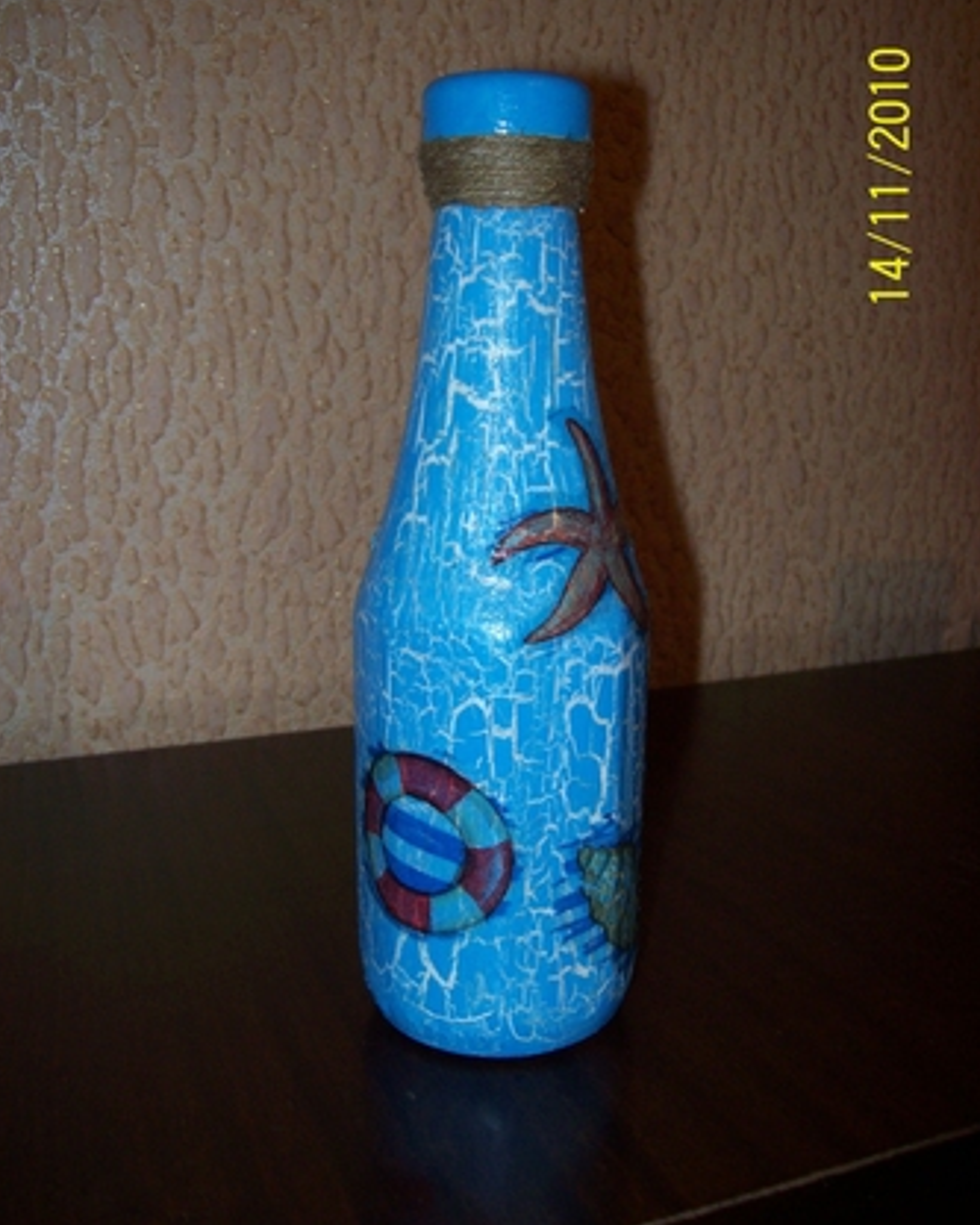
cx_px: 490
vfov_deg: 47.9
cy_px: 615
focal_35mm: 38
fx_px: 1377
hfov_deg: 39.2
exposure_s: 1/64
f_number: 2.7
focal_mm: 6
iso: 80
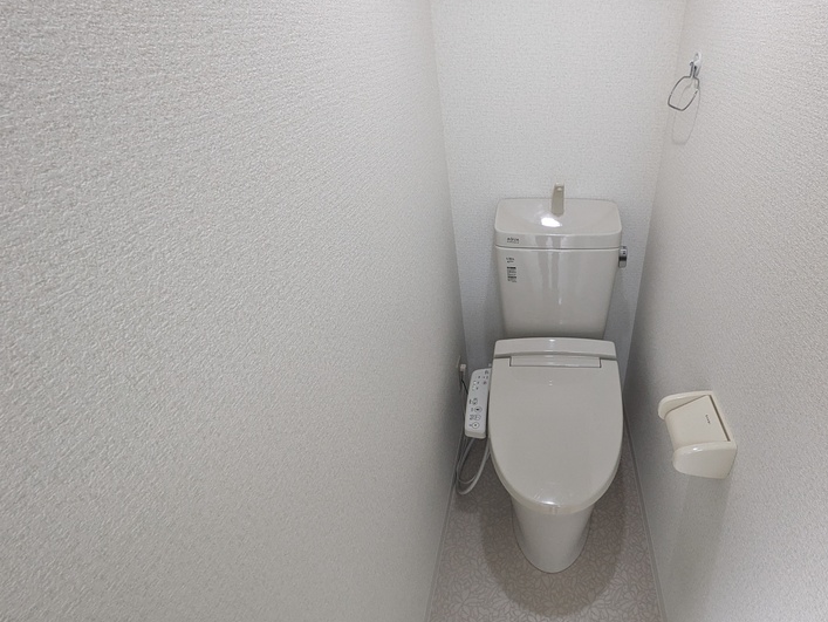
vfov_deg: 68.7
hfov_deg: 82.1
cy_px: 320
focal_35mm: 19
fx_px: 455
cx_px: 543
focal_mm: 1.83
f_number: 2.2
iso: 91
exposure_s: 1/40
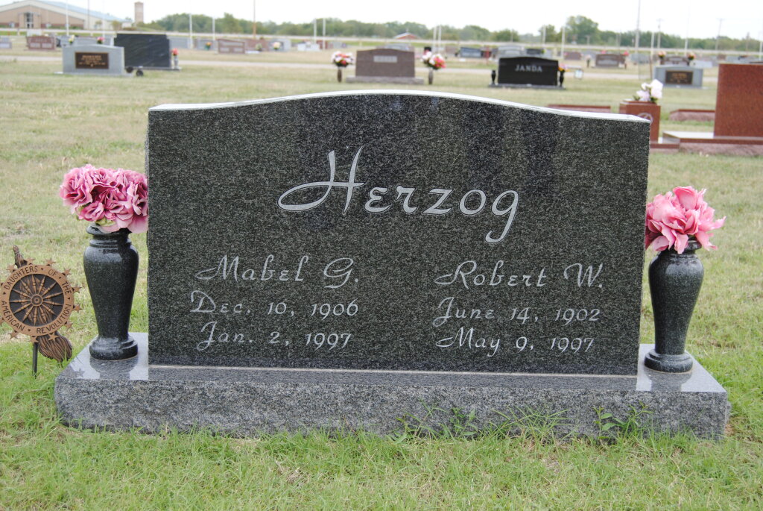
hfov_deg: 41.1
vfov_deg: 28.1
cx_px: 382
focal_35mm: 48
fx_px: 1018
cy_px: 256
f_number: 6.3
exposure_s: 1/160
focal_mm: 32
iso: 100
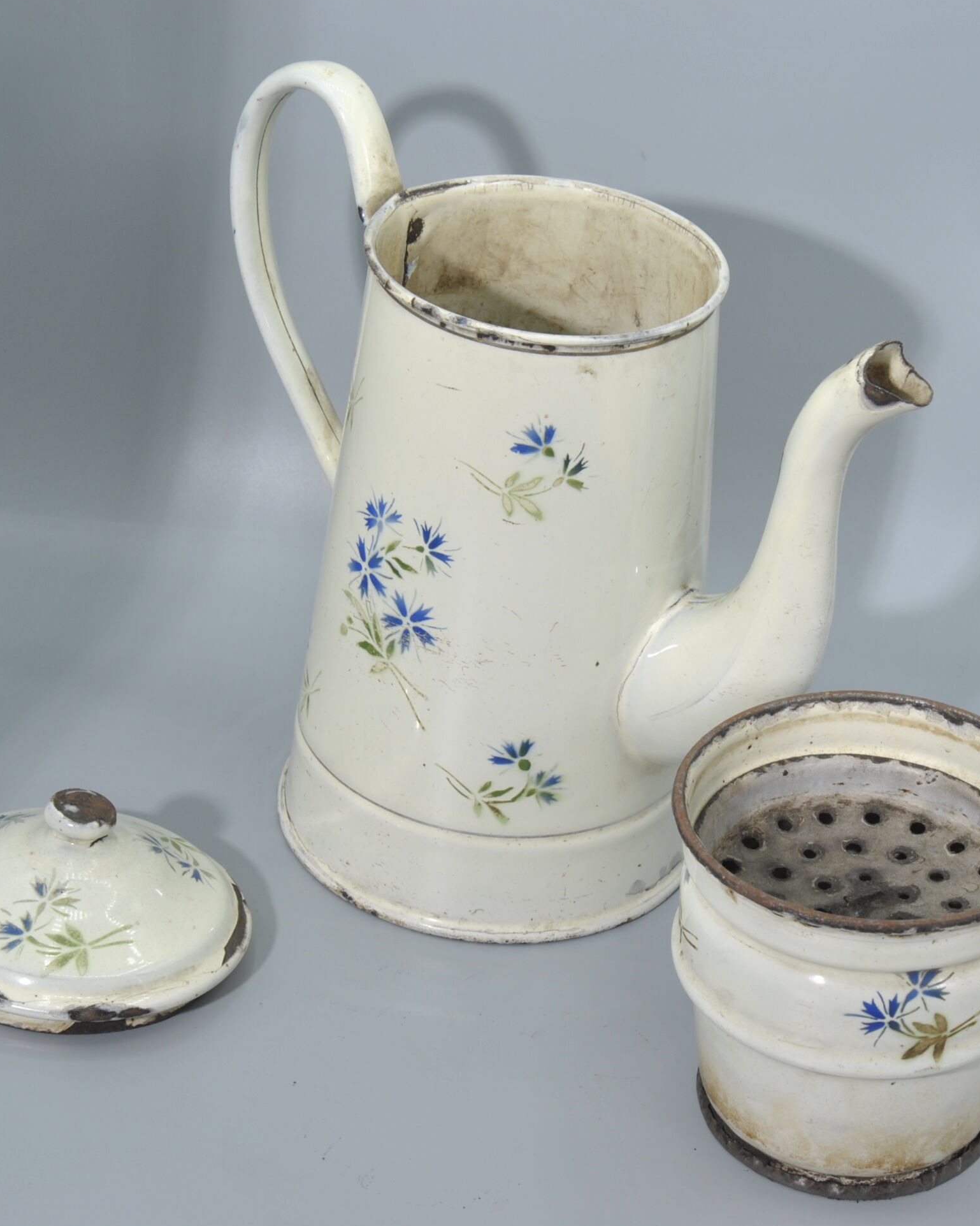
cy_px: 610
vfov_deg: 22.5
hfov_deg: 18.1
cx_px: 523
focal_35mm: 85
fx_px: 3082
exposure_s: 1/80
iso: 100
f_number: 10
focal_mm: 40
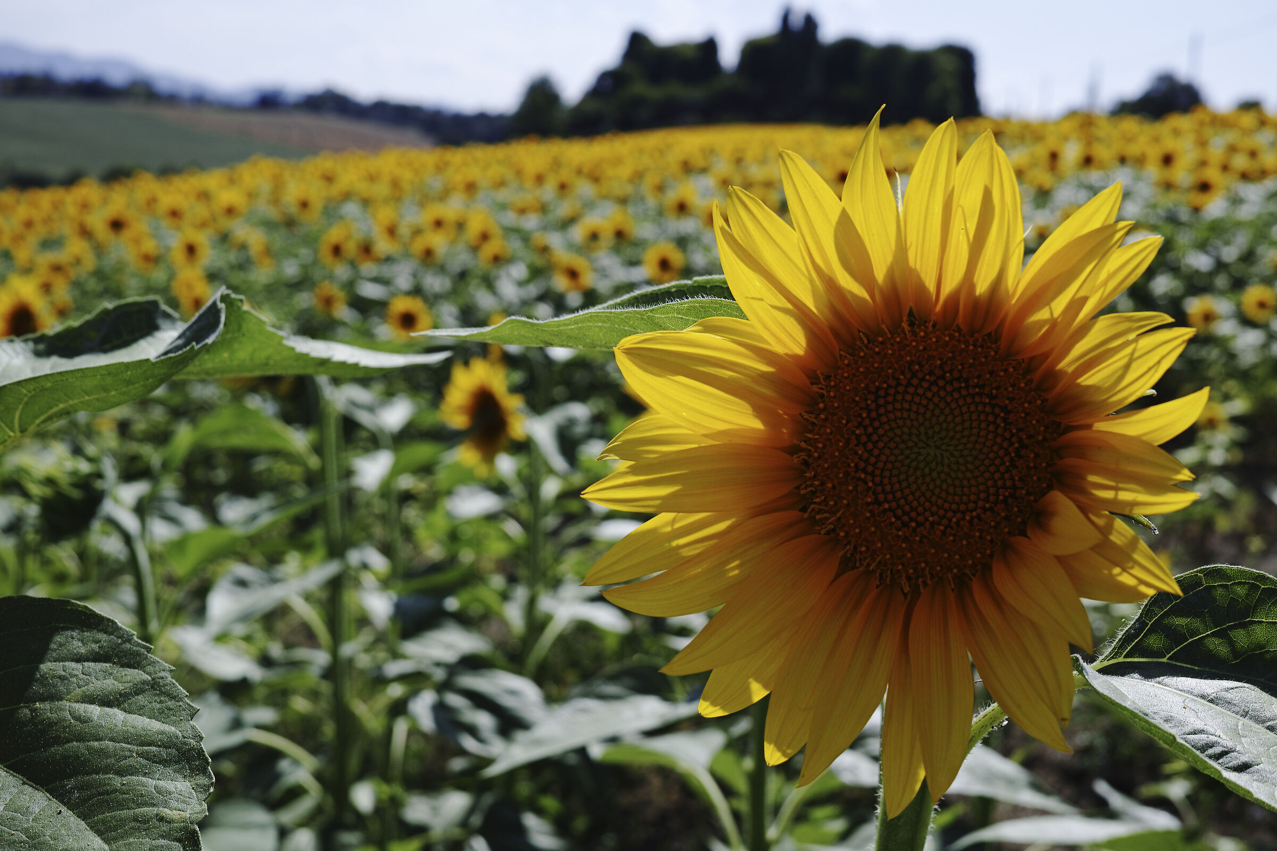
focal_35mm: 45
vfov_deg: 29.9
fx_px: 1596
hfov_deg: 43.6
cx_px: 638
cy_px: 426
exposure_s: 1/320
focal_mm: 30
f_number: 7.1
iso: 100
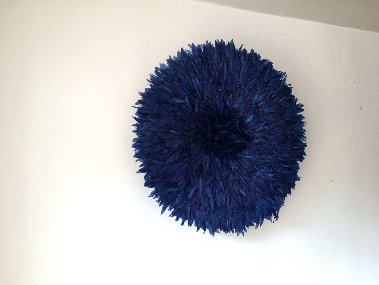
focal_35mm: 29
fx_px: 318
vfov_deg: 48.2
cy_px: 142
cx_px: 190
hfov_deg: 61.7
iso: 50
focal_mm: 4.15
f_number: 2.2
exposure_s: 1/17
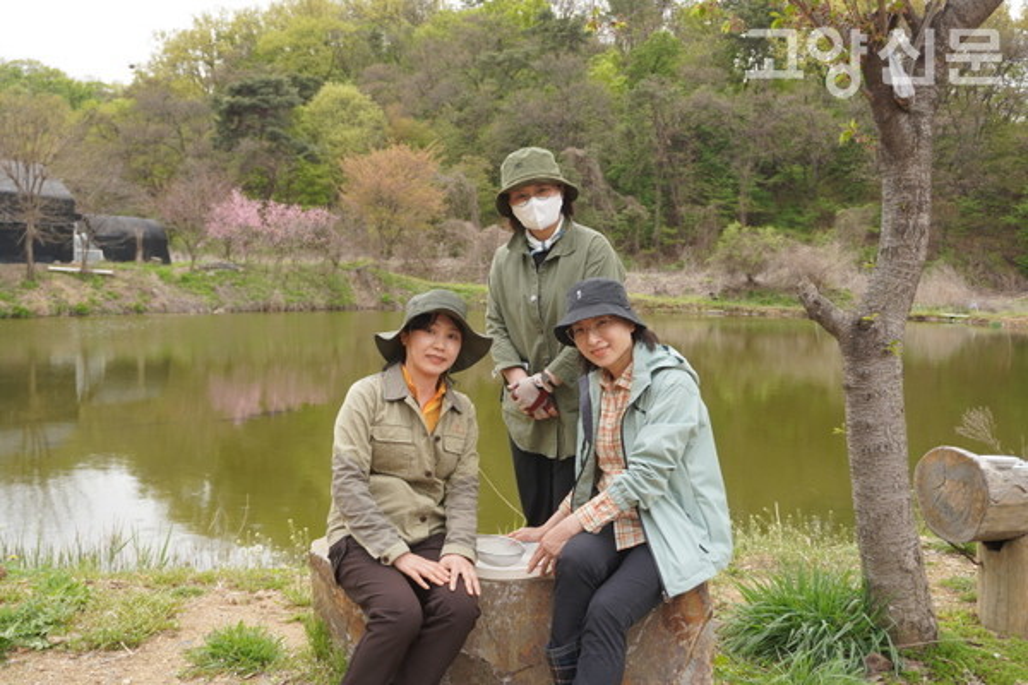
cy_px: 342
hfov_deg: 57.2
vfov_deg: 40.0
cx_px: 514
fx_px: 942
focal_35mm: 33
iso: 100
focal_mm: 22
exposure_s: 1/250
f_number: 4.5
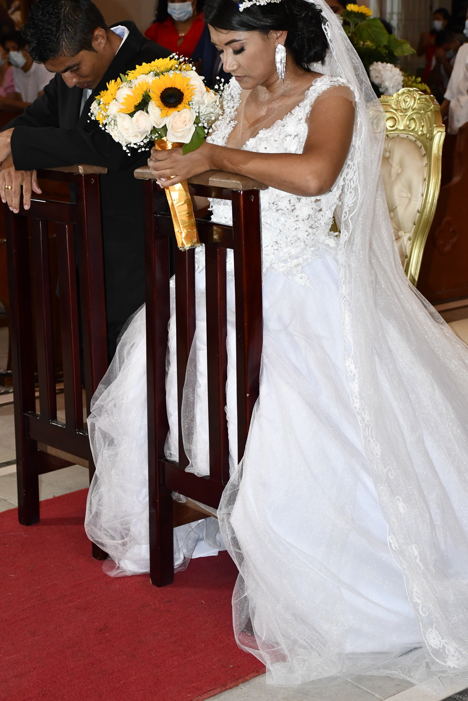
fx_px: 1306
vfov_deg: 30.0
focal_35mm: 67
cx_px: 212
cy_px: 298
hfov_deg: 20.3
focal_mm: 38
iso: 1800
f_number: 4.2
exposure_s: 1/60
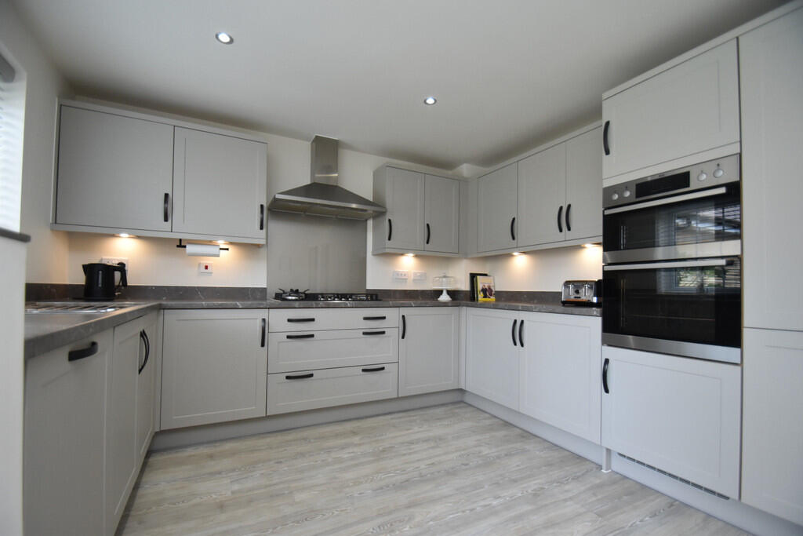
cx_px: 402
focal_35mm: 15
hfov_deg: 100.4
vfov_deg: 77.3
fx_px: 335
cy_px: 268
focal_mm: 10
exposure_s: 1/250
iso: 800
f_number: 3.5
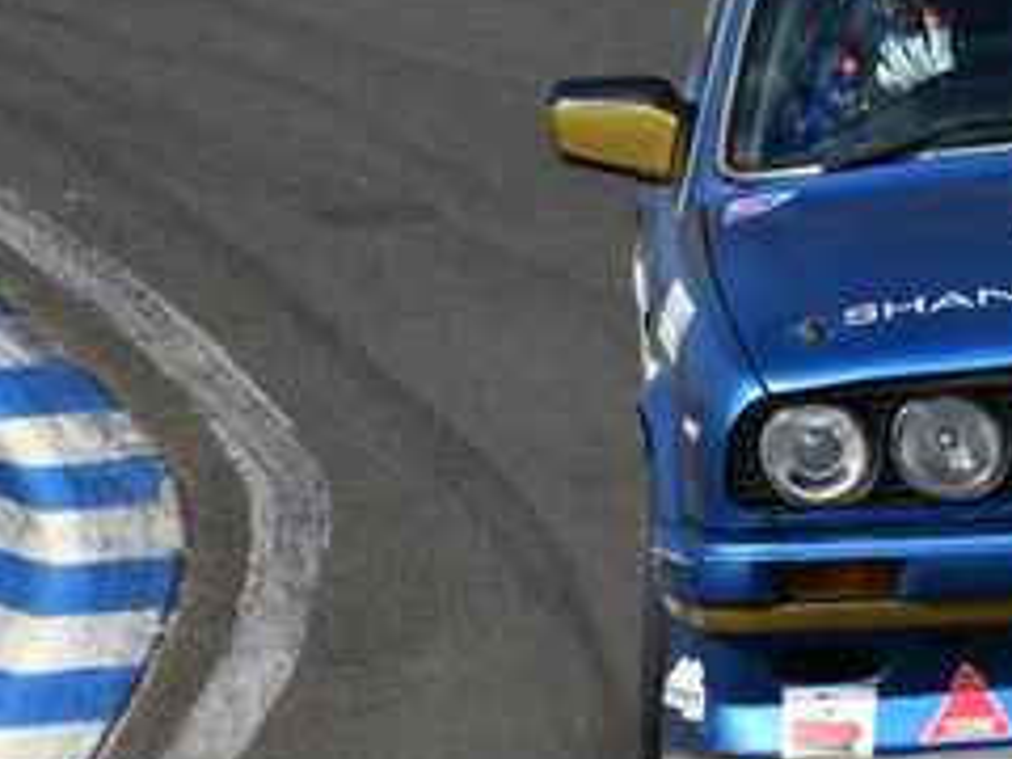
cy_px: 55
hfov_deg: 1.2
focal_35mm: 1682
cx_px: 1008
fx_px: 49173
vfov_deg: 0.9
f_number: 13
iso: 400
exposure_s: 1/640
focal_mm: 350
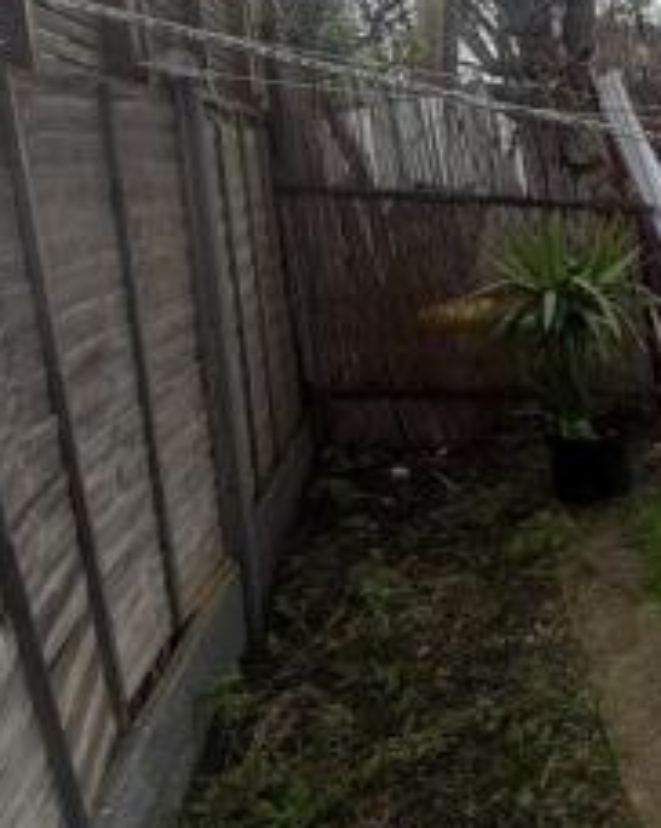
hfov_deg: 30.1
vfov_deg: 50.6
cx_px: 924
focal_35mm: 35
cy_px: 274
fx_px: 857
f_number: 2.2
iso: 40
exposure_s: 1/770
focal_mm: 2.22
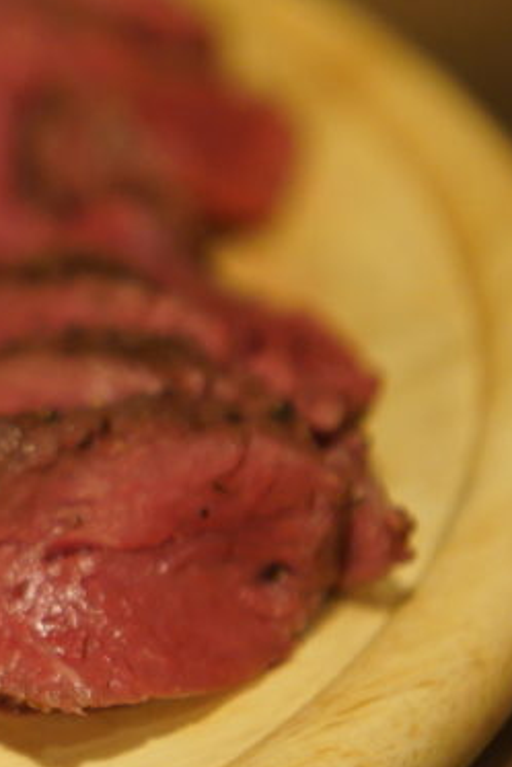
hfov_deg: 8.7
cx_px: -452
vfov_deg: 13.6
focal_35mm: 151
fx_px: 3218
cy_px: 374
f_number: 2
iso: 2000
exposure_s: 1/160
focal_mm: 55
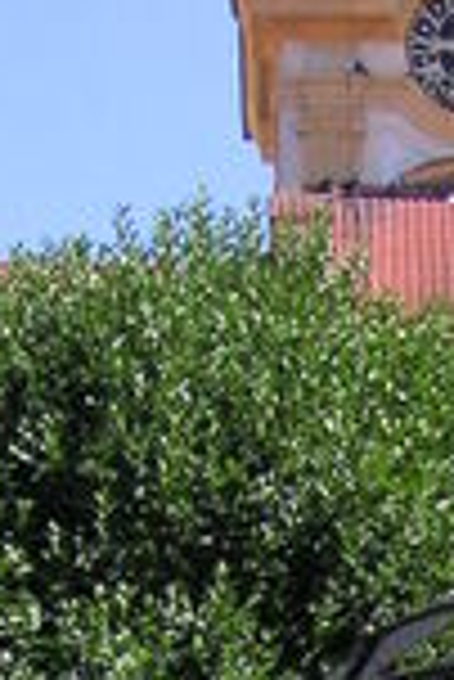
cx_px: 674
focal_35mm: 204
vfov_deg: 9.4
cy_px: 1355
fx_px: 3850
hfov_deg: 6.7
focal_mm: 6.1
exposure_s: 1/750
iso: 50
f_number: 2.8
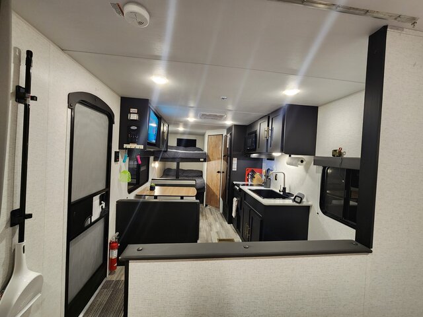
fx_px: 159
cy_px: 158
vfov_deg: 89.9
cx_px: 212
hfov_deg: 106.2
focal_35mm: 13
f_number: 2.2
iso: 320
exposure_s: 1/30
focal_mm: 2.2
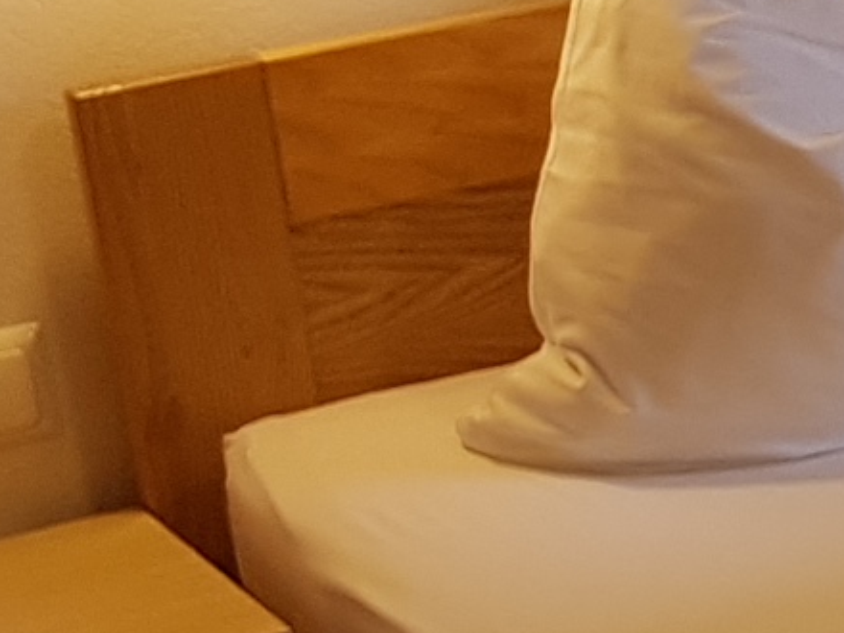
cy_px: 48
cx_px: 2695
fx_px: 4145
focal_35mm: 170
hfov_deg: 9.0
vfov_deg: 8.7
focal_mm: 4.2
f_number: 1.7
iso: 64
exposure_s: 1/50
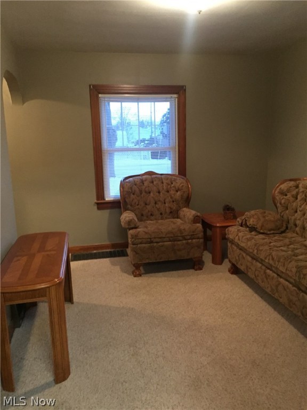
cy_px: 205
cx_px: 154
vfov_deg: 61.7
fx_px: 343
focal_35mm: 29
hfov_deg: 48.2
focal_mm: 4.15
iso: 250
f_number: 2.2
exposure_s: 1/20
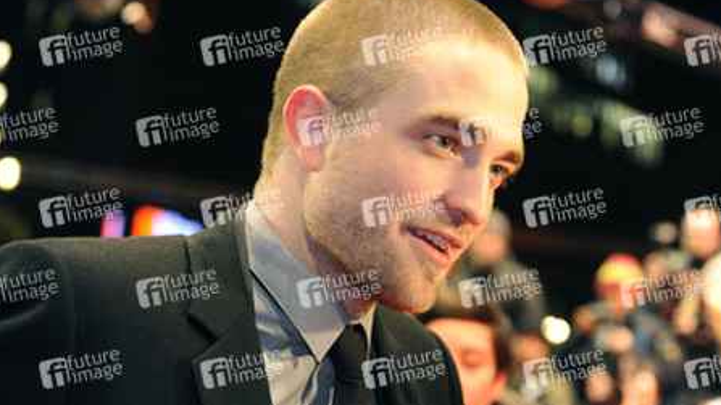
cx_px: 360
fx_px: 2121
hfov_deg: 19.3
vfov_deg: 10.9
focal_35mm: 111
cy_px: 168
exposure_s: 1/25
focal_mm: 105
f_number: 5.6
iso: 1250
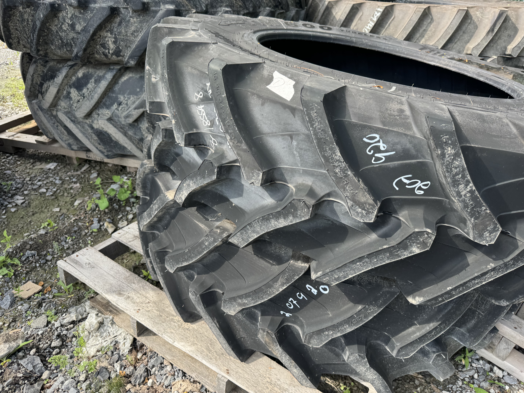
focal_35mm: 24
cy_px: 196
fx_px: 363
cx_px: 262
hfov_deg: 71.6
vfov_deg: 56.8
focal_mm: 6.76
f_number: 1.78
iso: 80
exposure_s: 1/514
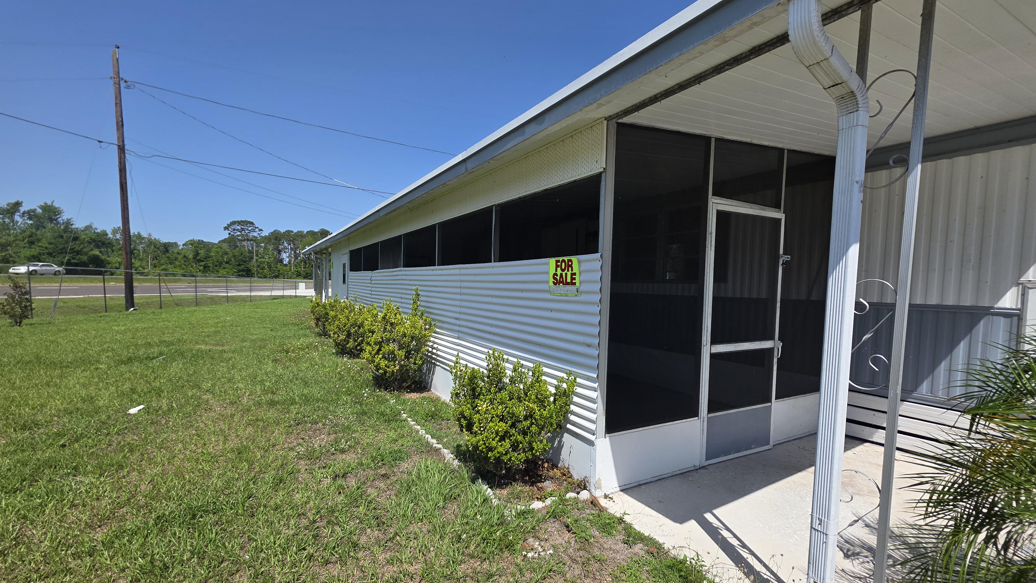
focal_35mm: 15
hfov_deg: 103.0
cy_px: 308
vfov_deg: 70.5
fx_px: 412
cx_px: 516
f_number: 1.9
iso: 40
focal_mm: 2.2
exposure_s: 1/2470
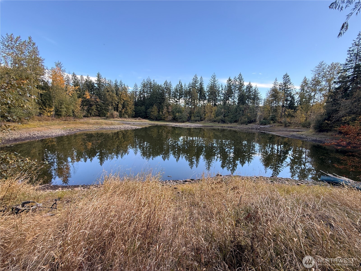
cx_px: 180
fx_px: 146
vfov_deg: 85.7
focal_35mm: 14
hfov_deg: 102.1
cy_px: 136
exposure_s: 1/218
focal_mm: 2.22
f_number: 2.2
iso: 64
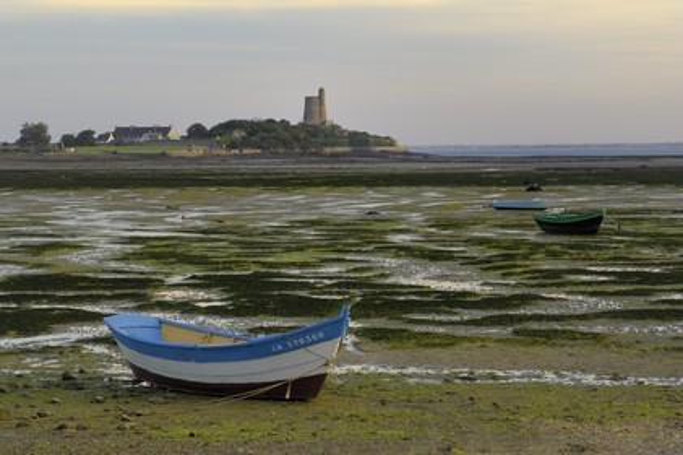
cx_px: 342
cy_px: 228
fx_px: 1990
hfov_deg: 19.5
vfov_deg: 13.0
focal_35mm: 105
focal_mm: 70
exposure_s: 1/20
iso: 100
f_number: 9
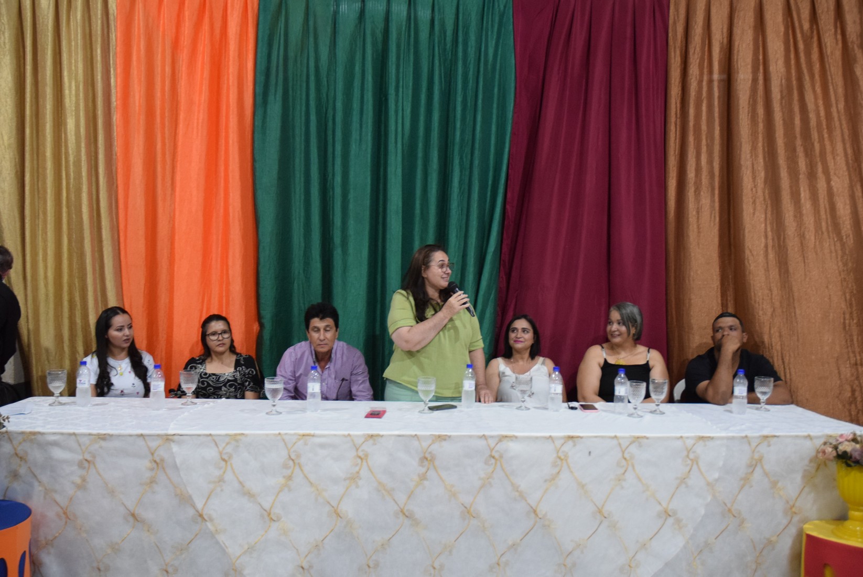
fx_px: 792
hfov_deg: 57.2
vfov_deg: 40.0
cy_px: 288
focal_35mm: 33
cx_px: 432
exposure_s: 1/60
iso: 2200
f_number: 3.5
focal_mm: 22
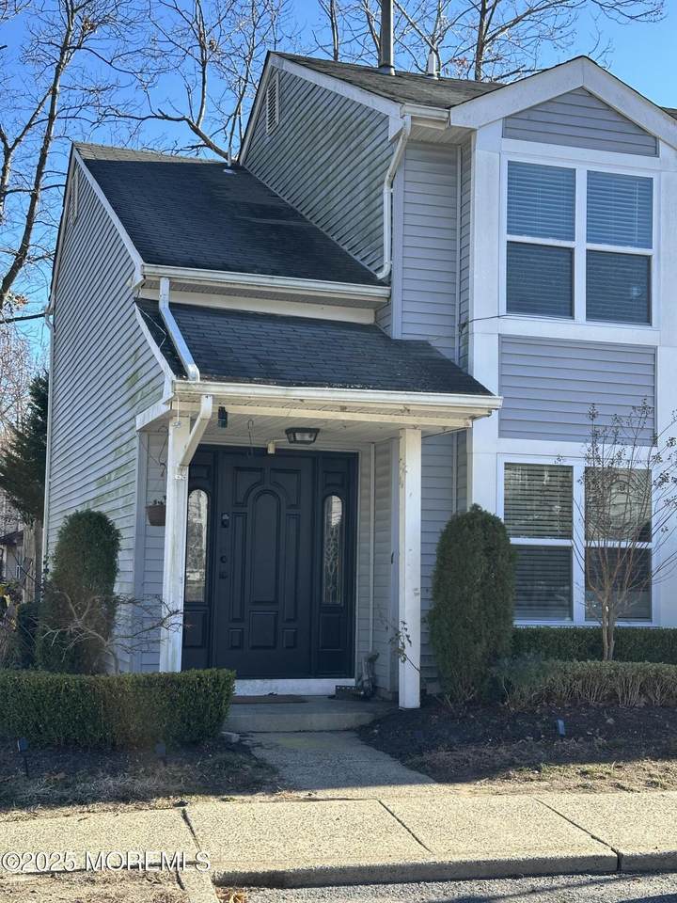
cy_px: 452
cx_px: 338
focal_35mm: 48
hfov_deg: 30.3
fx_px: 1252
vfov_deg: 39.7
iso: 64
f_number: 1.78
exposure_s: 1/1062
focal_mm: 6.86
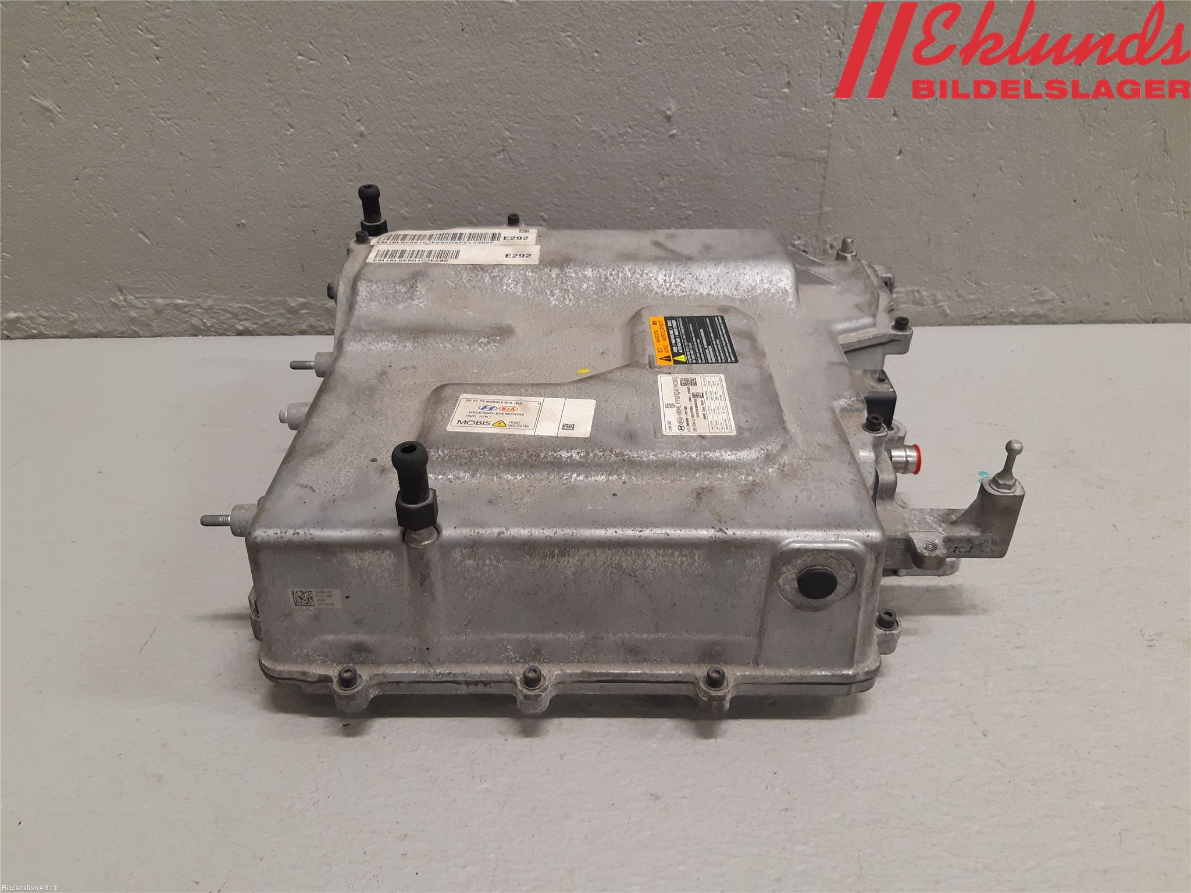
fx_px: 895
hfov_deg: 67.3
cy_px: 446
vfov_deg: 53.1
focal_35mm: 26
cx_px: 596
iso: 125
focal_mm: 3.93
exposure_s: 1/50
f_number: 1.7
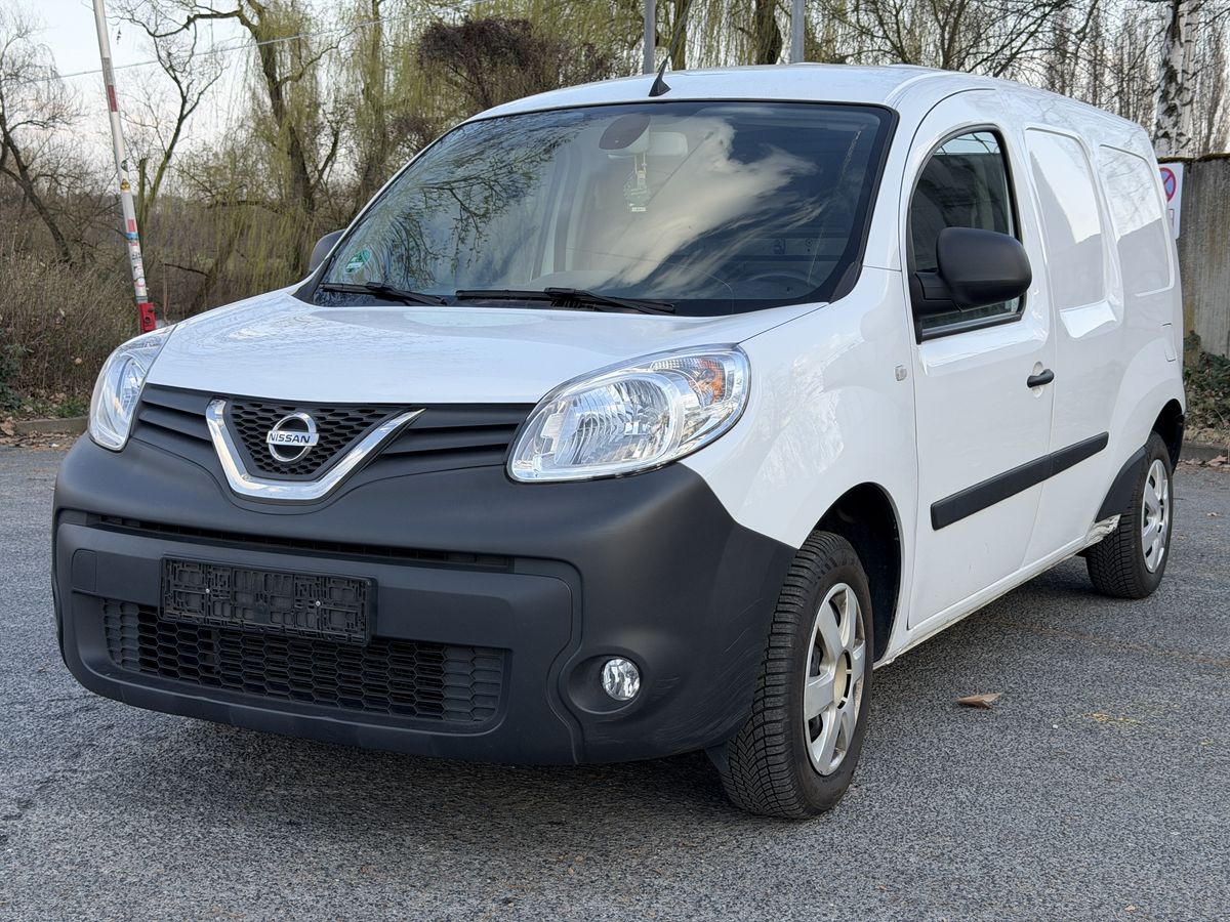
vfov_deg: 30.3
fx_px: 1706
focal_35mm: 48
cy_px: 461
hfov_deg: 39.7
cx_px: 615
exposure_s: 1/906
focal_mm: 6.76
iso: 64
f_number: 1.78
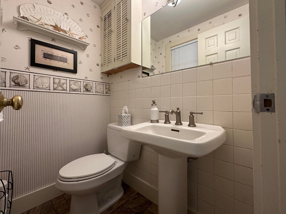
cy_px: 101
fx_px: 124
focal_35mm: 15
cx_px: 140
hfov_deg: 98.1
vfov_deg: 81.7
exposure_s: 1/60
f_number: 2.2
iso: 200
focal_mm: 2.22
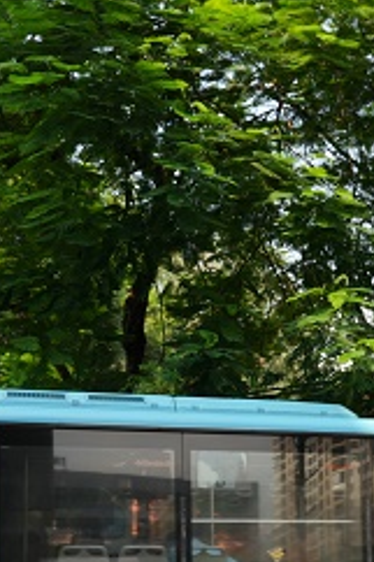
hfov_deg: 21.7
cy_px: 529
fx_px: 967
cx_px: 286
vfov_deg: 30.6
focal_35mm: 62
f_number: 8
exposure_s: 1/80
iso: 100
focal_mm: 20
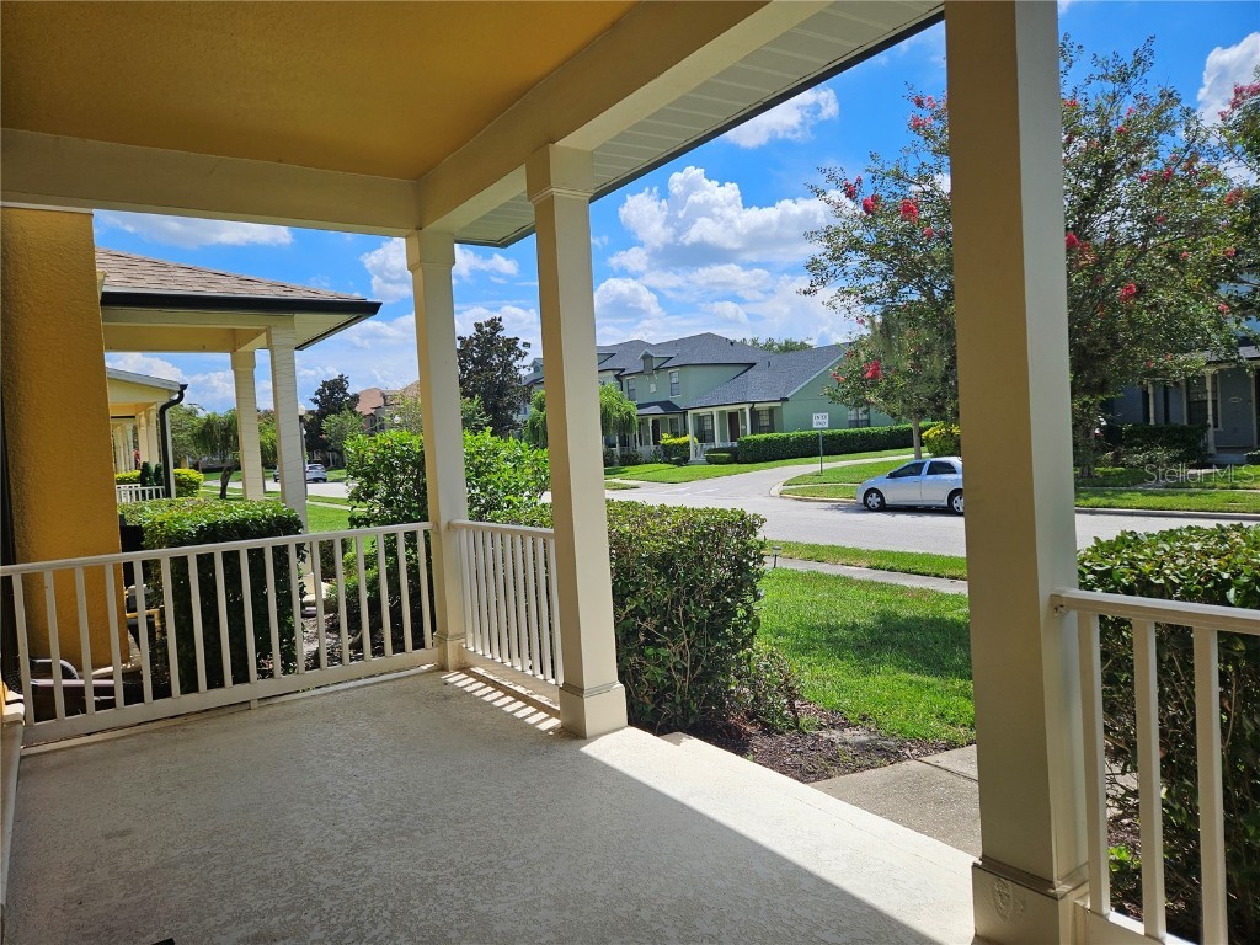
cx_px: 630
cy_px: 472
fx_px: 837
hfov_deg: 73.9
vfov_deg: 58.9
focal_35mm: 23
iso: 25
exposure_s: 1/2384
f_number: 1.8
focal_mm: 5.4
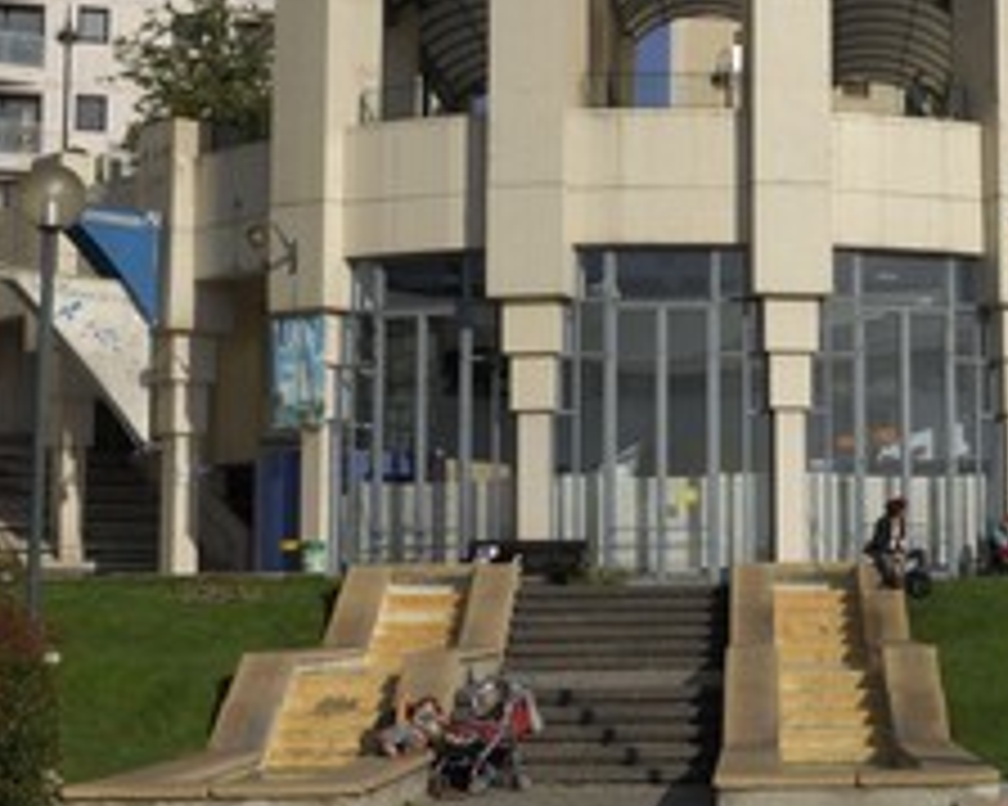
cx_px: 938
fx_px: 2207
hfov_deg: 24.8
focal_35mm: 74
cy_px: 333
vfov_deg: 20.7
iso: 160
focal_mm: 28
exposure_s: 1/160
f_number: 17
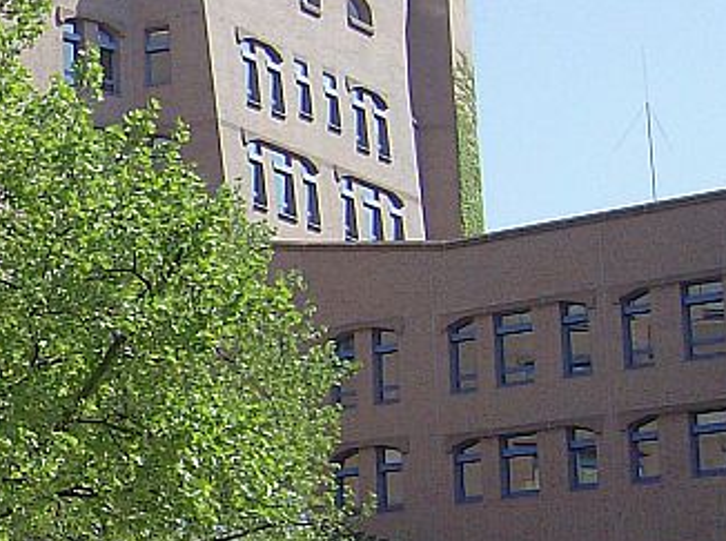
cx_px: -318
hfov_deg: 16.2
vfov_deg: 13.1
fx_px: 2365
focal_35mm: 113
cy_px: 275
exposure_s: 1/559
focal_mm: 6
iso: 100
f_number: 4.7
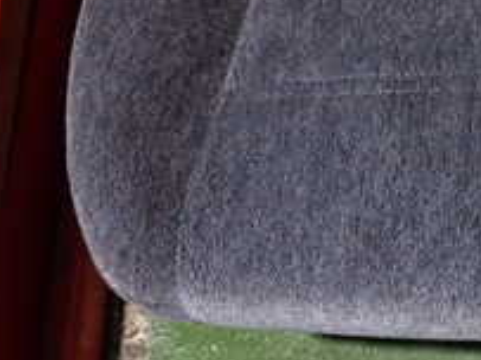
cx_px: 521
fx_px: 1028
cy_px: 21
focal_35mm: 74
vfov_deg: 19.4
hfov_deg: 24.7
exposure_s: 1/30
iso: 500
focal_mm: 4.5
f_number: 2
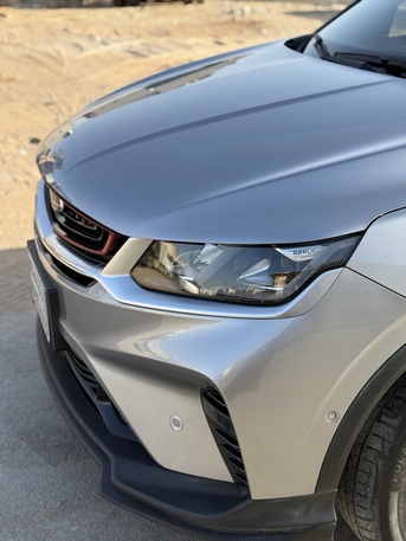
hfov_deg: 30.3
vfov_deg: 39.6
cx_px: 203
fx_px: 750
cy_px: 270
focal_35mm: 48
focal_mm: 6.76
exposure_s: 1/1608
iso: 80
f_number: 1.78
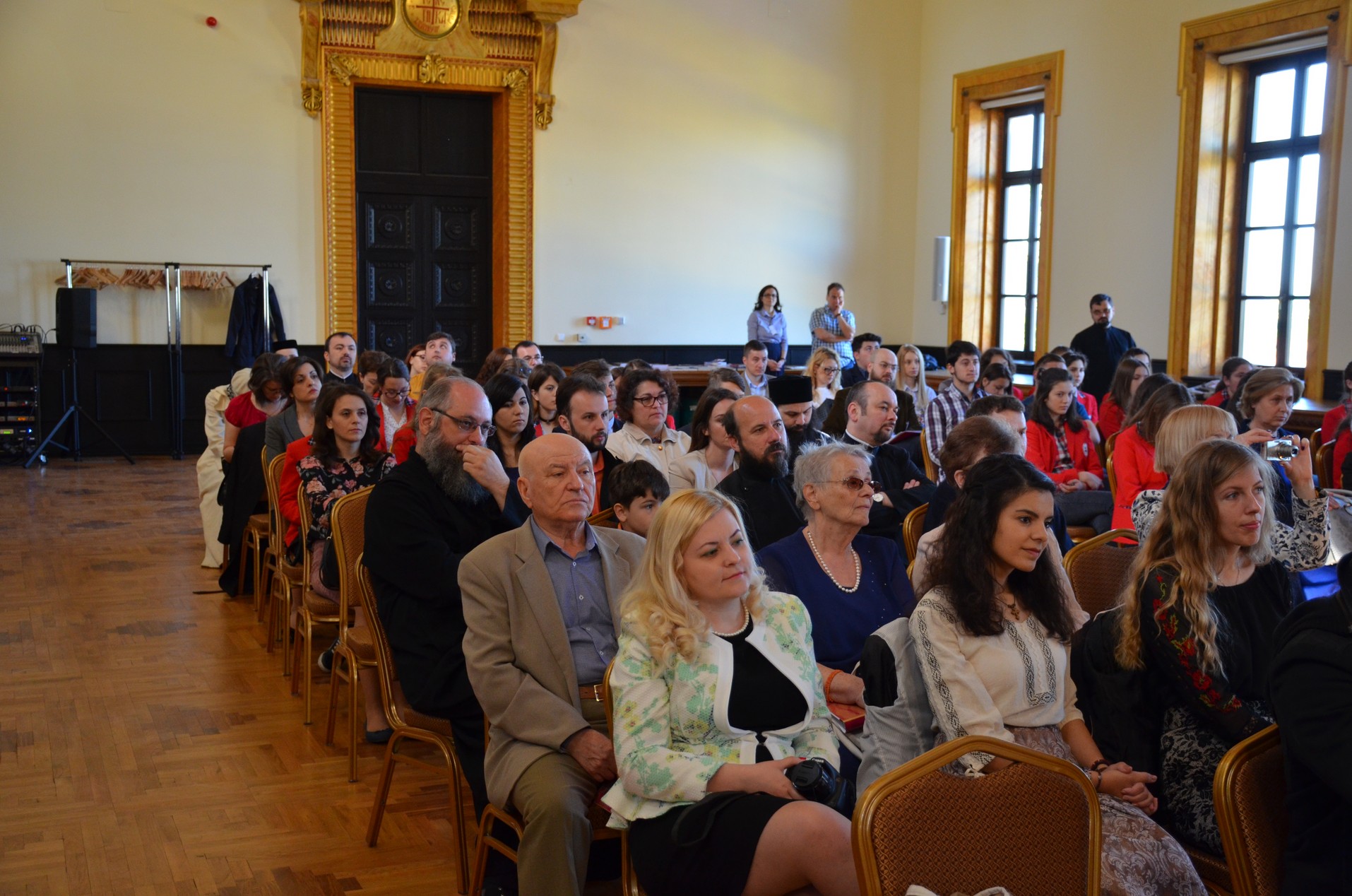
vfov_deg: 29.7
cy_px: 448
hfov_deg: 43.7
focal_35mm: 45
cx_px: 676
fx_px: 1687
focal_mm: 30
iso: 800
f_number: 4
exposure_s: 1/60
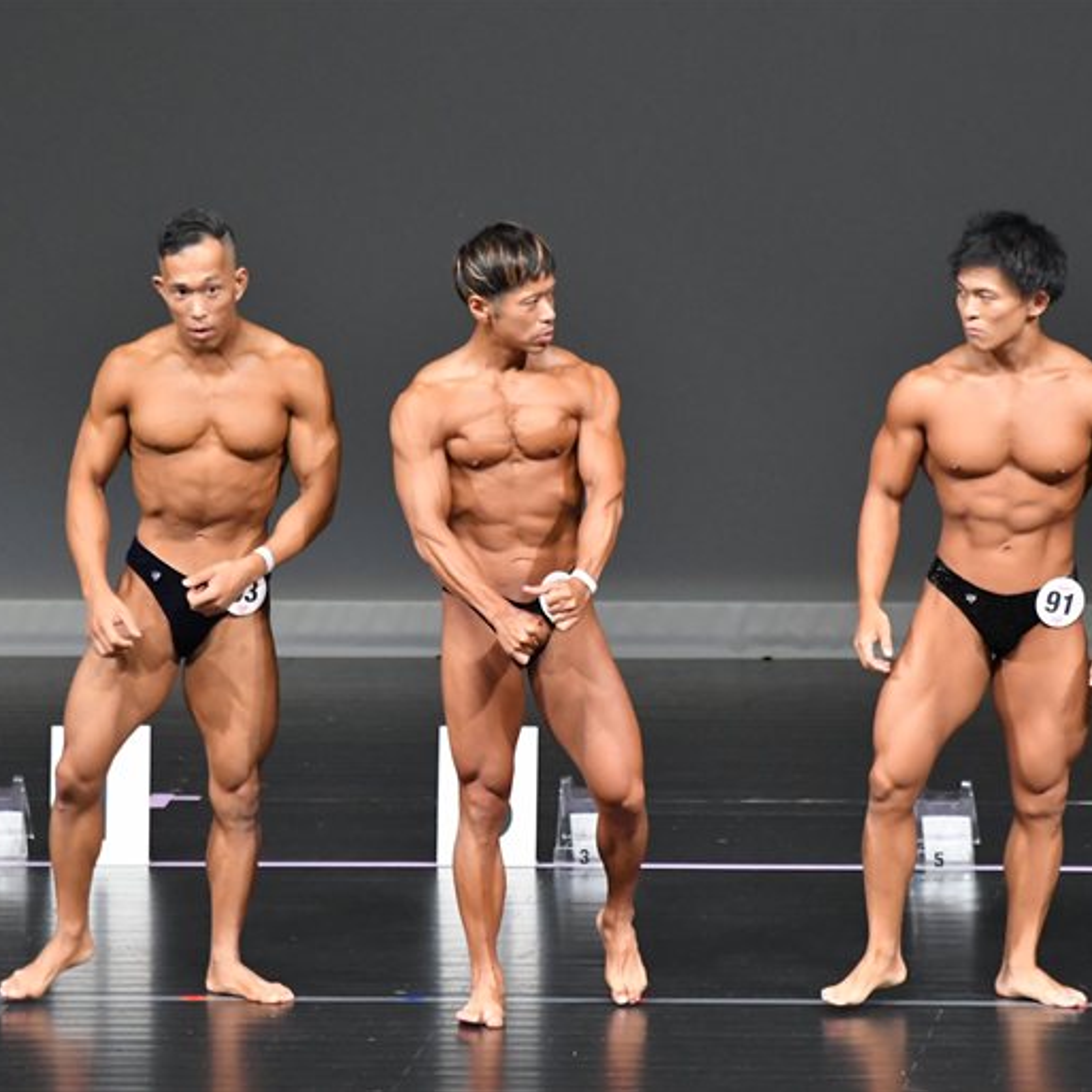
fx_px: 14419
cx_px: 493
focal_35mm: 404
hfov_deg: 4.3
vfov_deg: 4.3
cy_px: 545
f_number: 5.6
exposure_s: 1/400
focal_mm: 210
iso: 5000
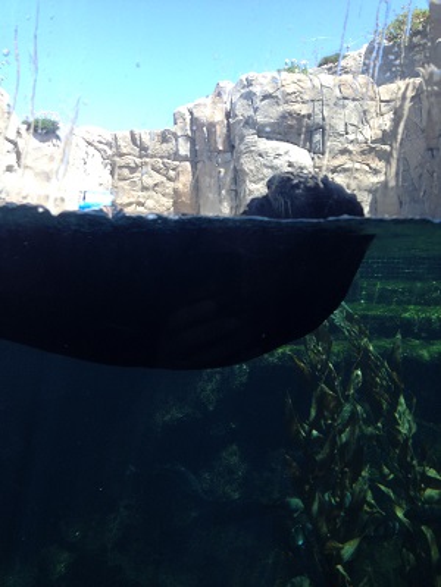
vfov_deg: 52.6
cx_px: 220
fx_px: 595
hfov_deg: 40.7
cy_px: 294
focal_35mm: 35
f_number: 2.4
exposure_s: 1/339
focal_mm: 4.28
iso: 50
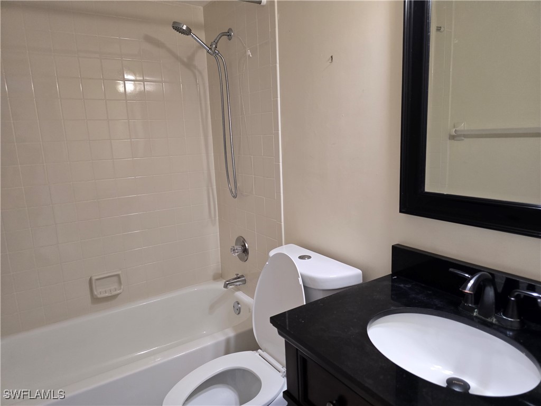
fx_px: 359
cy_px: 203
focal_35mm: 23
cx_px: 270
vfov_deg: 58.9
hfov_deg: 73.9
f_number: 1.7
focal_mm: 6.3
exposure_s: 1/120
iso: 400
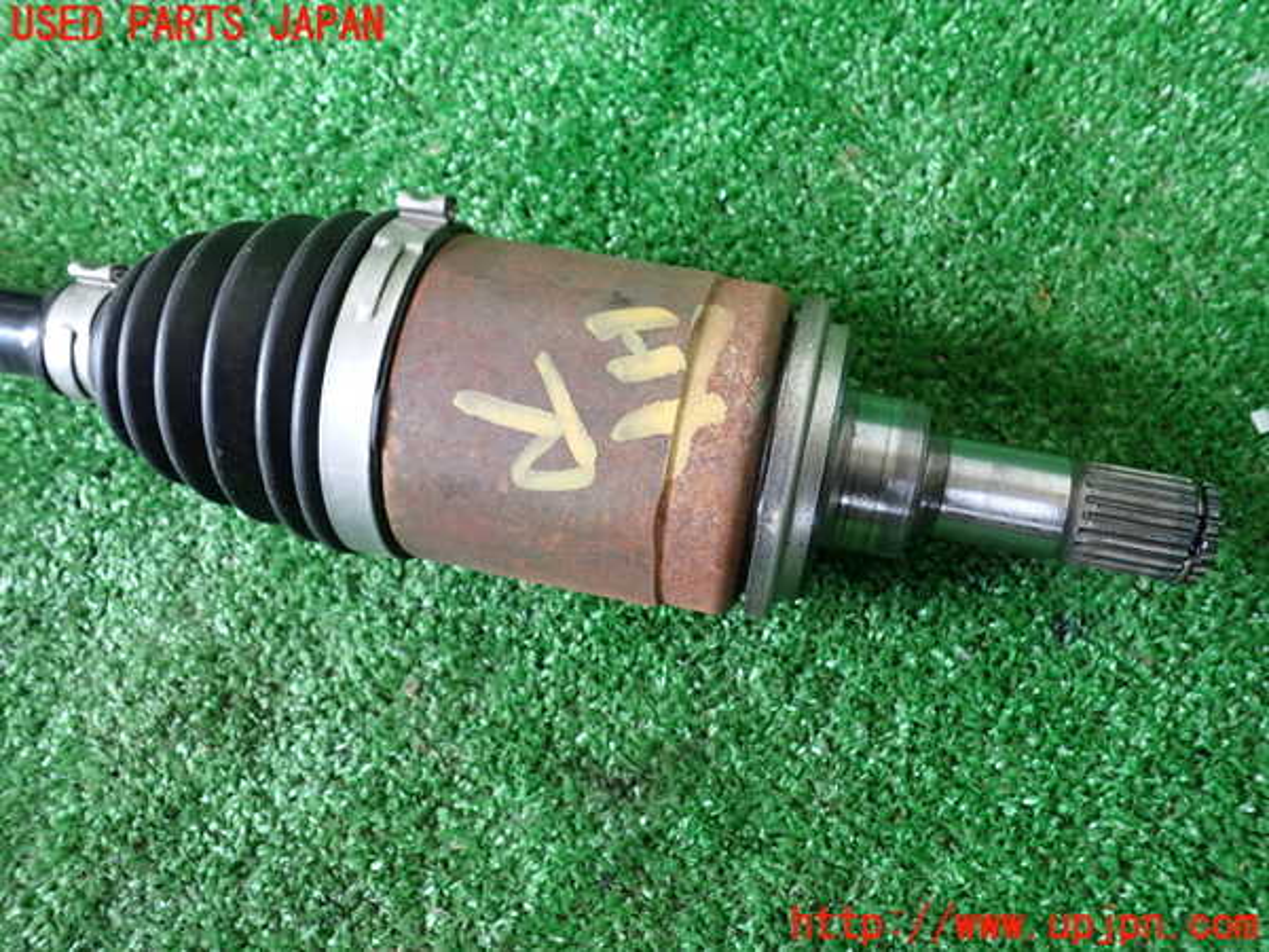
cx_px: 634
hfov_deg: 60.0
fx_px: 1100
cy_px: 476
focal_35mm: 30
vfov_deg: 46.8
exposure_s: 1/40
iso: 320
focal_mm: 5.4
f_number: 2.3
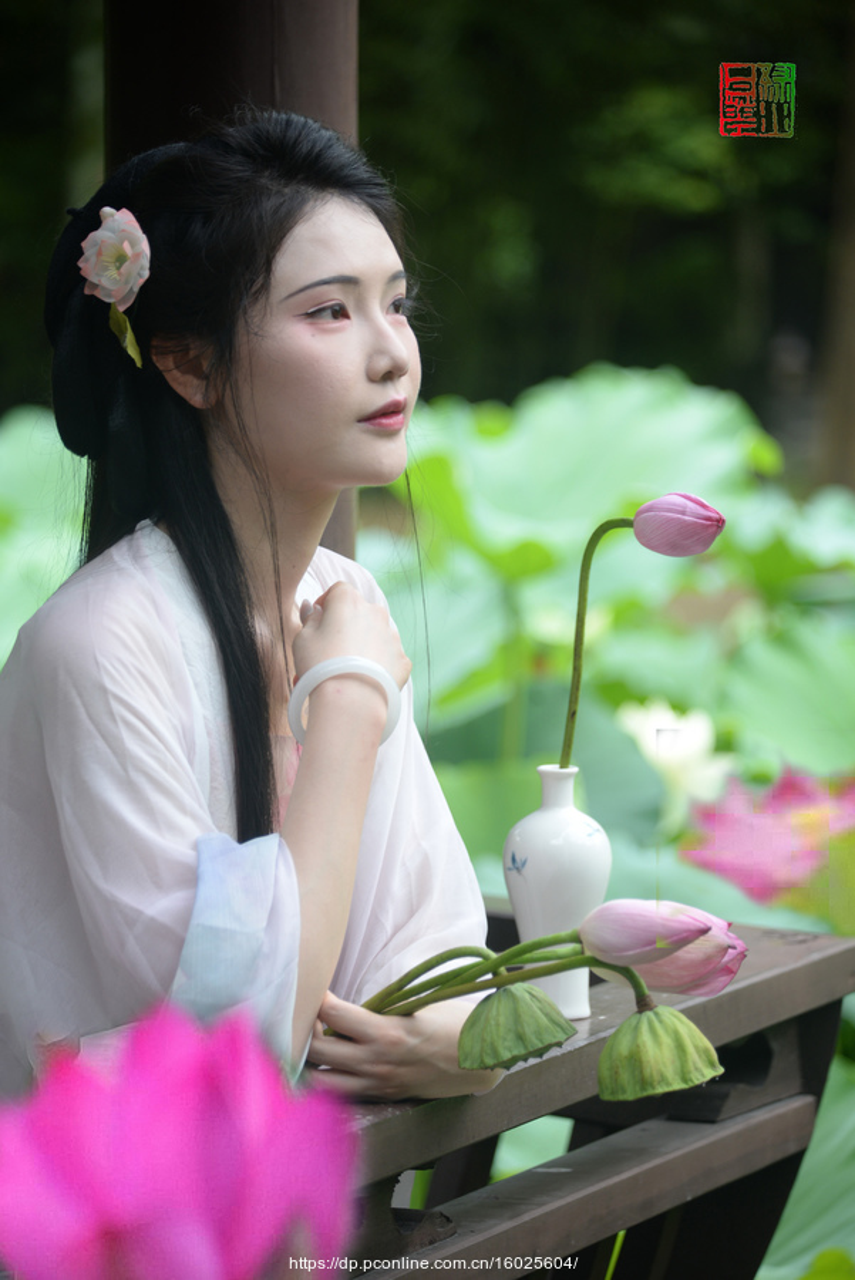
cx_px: 428
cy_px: 640
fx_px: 6227
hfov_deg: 7.9
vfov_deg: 11.7
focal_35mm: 175
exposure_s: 1/250
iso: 400
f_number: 5.6
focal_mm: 175
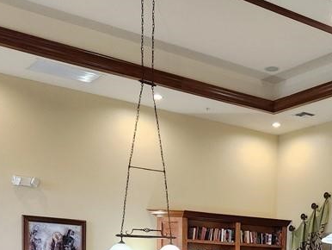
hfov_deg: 31.1
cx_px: 250
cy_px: 315
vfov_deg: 21.9
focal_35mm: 61
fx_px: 585
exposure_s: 1/120
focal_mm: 5.4
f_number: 1.8
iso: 320
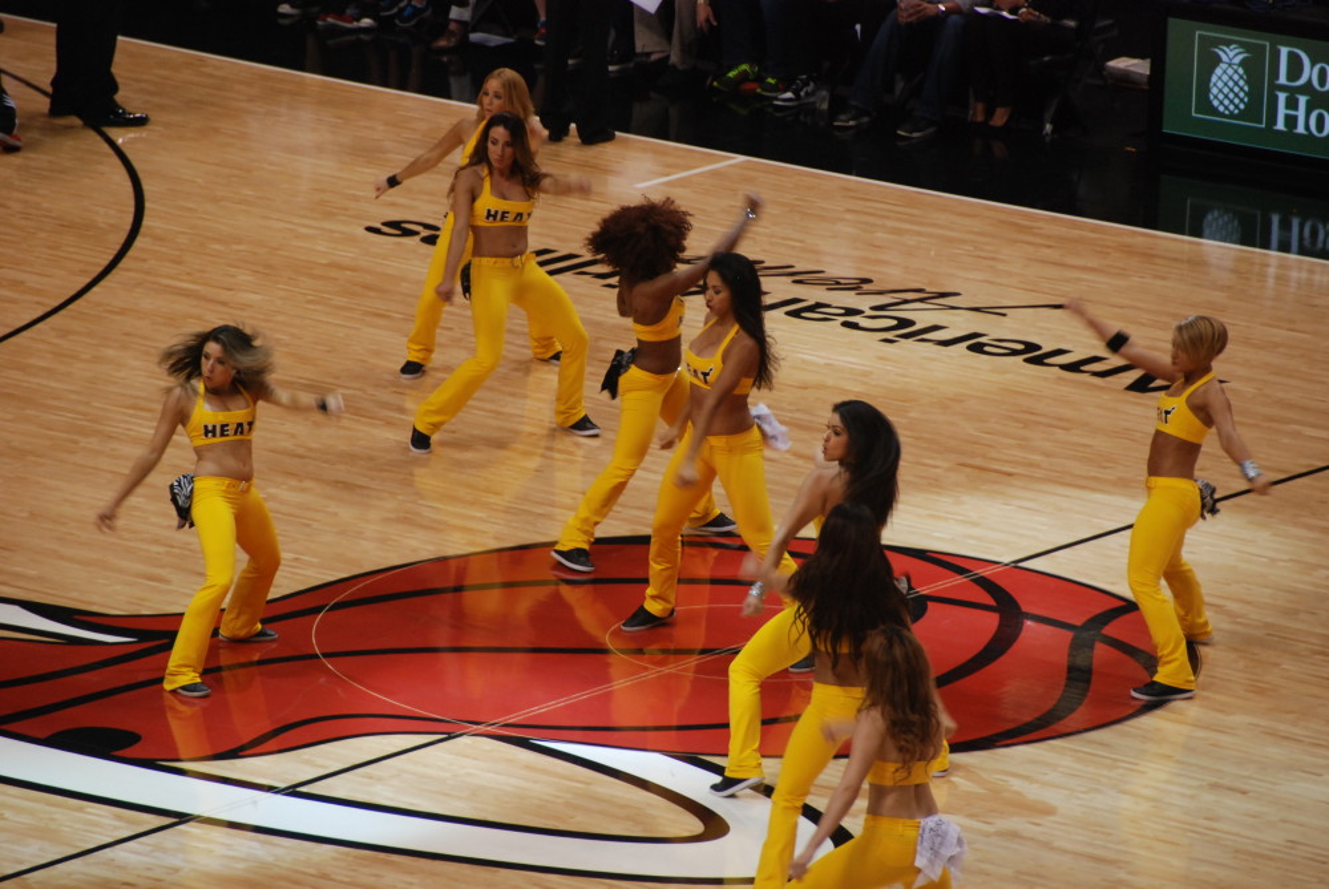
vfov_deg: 4.6
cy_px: 444
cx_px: 664
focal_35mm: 300
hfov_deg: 6.9
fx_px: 11086
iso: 640
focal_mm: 200
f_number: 5.6
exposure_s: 1/125
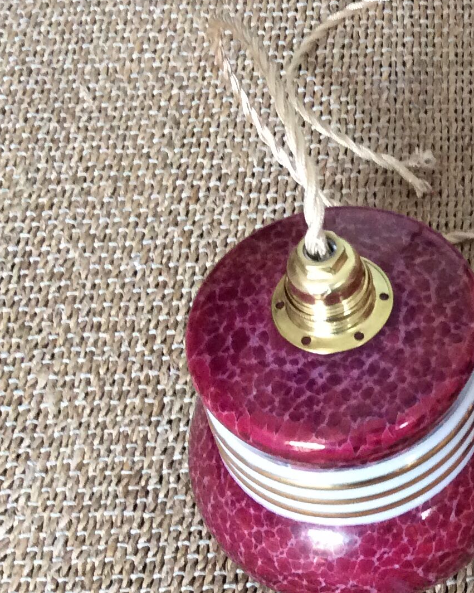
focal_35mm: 76
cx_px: 610
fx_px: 1333
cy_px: 255
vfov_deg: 25.0
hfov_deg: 18.8
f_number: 2.4
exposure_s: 1/25
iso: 200
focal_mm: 3.3
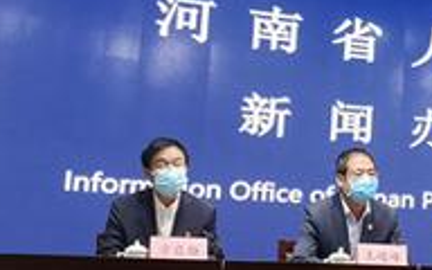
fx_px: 1071
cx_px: 472
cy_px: 43
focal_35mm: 91
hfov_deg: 21.6
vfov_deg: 14.3
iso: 160
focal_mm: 3.95
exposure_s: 1/40
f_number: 1.8
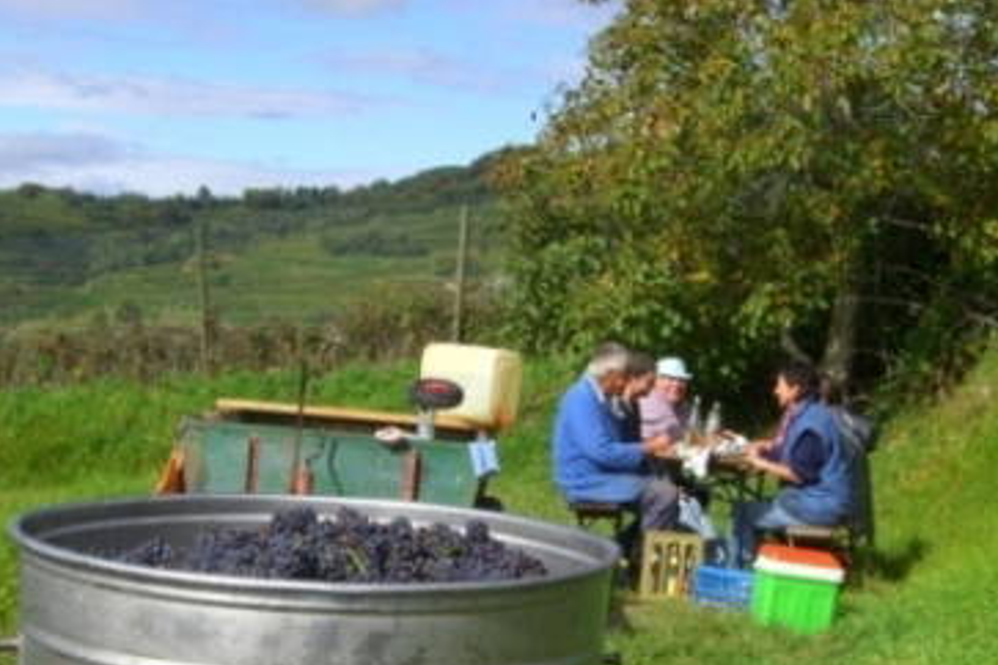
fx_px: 1608
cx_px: 500
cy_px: 332
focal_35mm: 58
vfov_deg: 23.4
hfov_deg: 34.5
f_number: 5.2
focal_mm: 9
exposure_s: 1/500
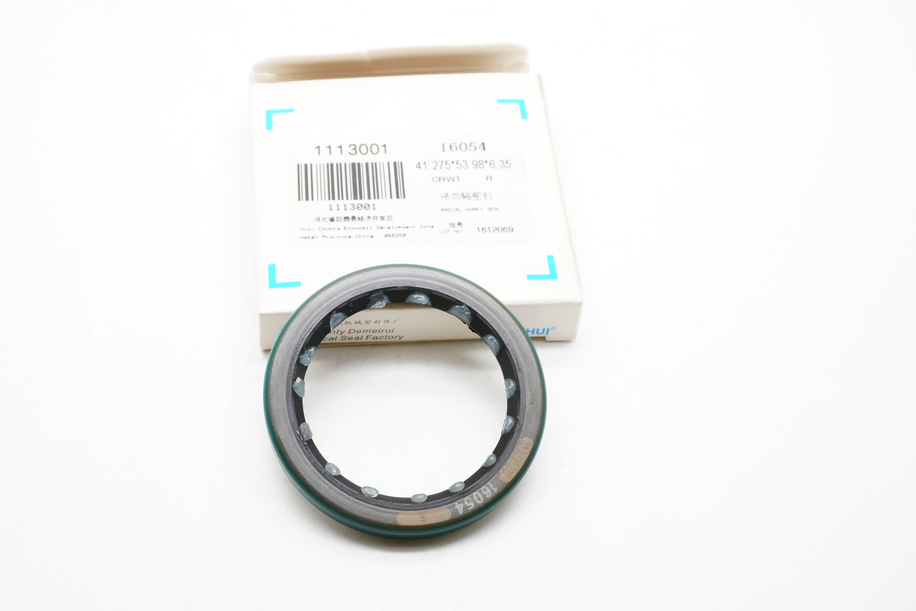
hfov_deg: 36.9
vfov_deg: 25.1
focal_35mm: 54
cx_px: 458
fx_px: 1374
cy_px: 306
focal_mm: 36
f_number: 11
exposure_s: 1/60
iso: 1000
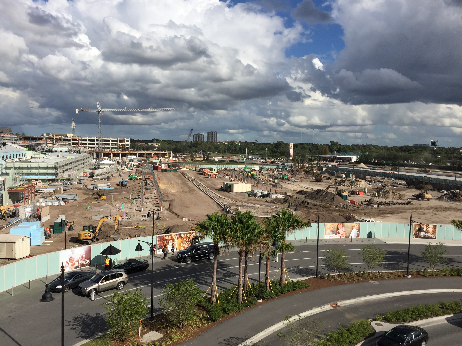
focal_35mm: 29
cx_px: 231
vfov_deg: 48.2
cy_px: 173
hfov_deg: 61.7
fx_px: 387
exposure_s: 1/3597
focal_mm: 4.15
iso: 32
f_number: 2.2
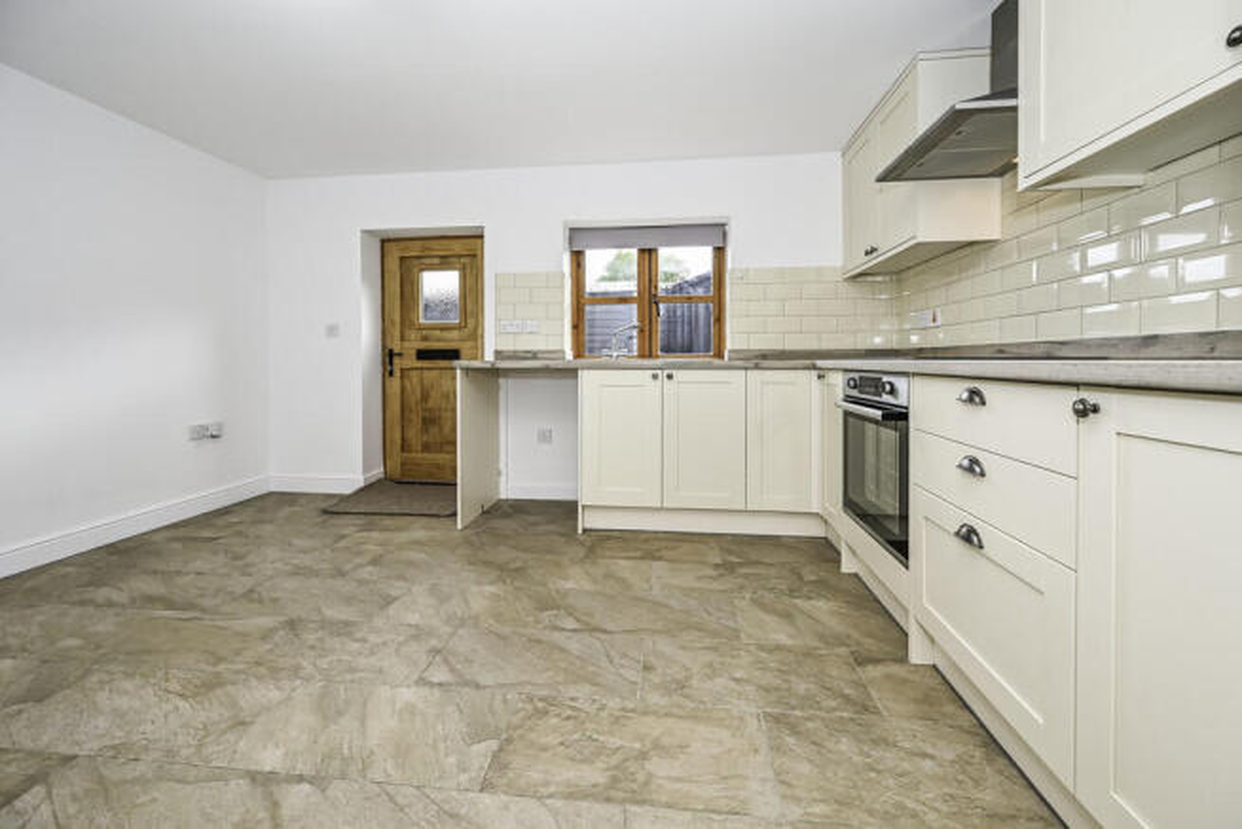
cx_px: 621
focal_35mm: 14
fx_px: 483
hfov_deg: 104.2
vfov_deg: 81.2
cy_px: 414
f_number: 6.3
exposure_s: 1/125
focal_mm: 14
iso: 400
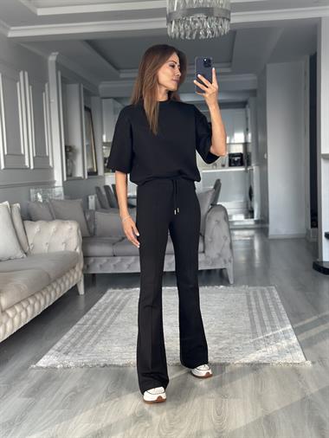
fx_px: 608
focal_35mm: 48
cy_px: 219
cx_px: 164
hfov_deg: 30.3
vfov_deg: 39.6
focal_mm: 6.86
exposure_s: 1/118
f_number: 1.78
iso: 125
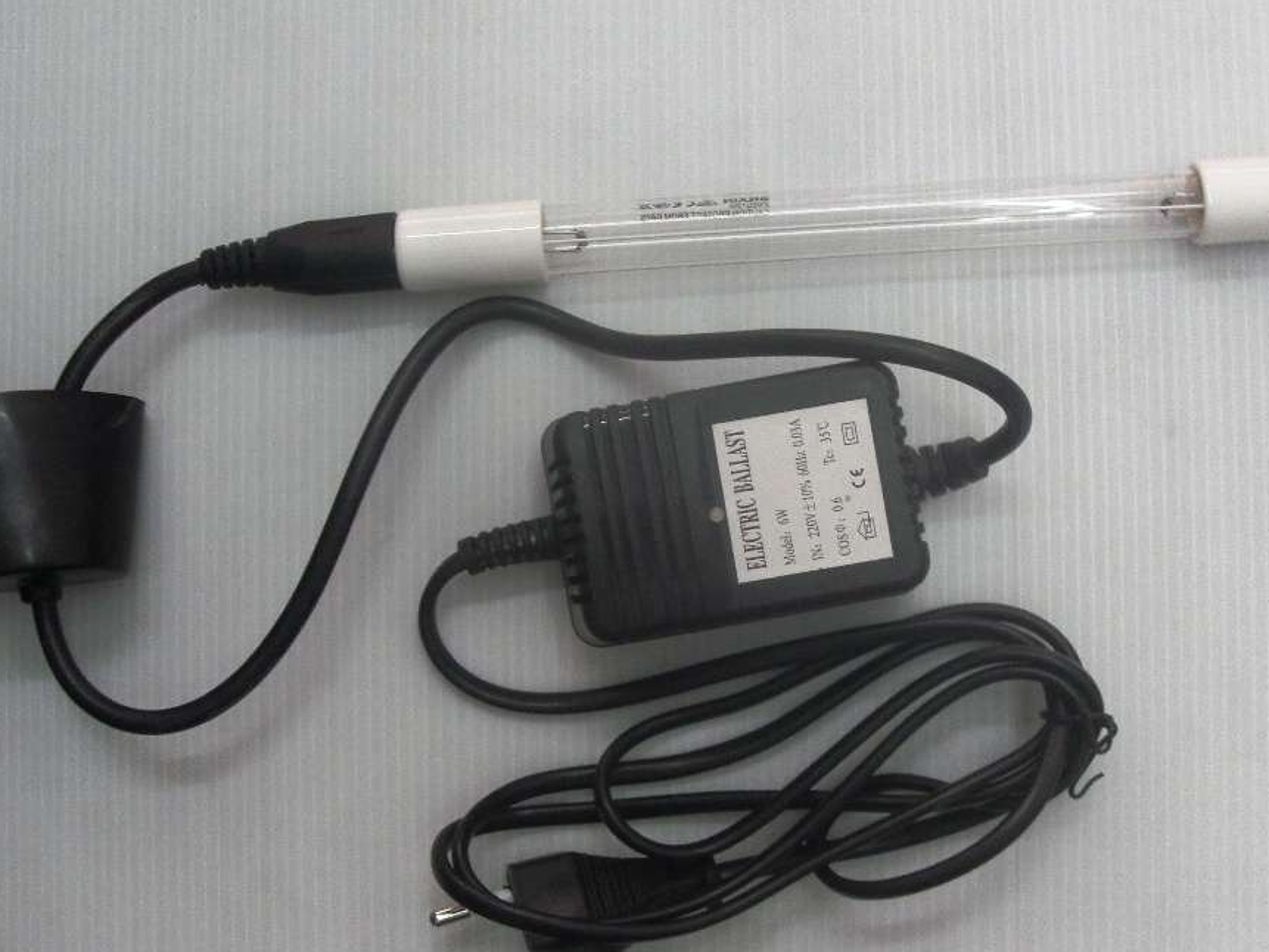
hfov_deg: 42.9
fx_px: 1613
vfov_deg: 32.9
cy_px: 494
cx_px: 654
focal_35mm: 44
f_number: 2.8
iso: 200
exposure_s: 1/30
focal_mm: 6.2
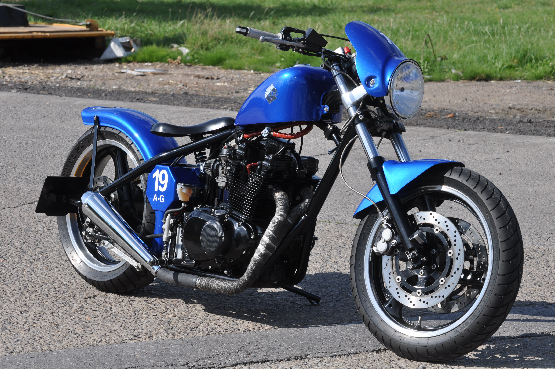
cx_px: 278
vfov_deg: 9.3
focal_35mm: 147
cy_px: 184
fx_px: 2263
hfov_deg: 14.0
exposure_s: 1/320
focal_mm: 98
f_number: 9
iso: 200
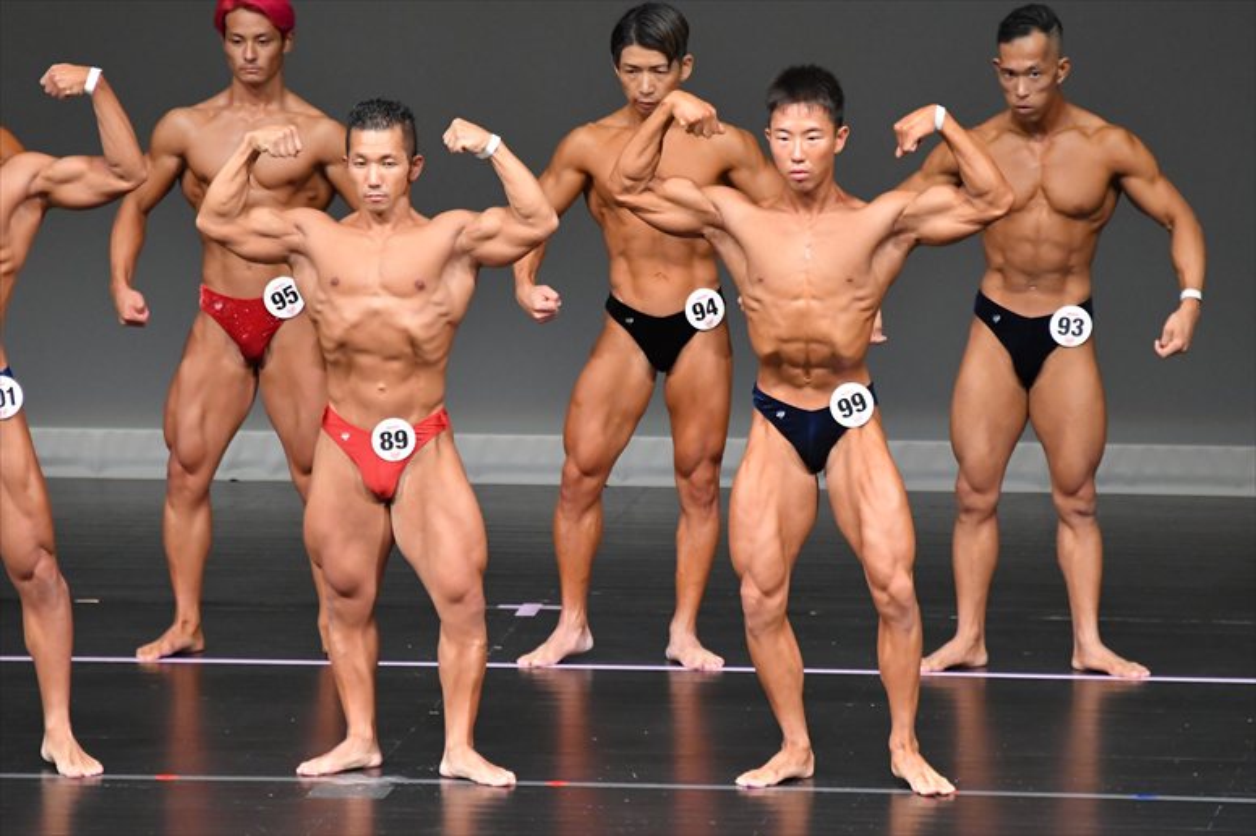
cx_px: 628
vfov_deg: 3.7
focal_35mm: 375
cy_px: 418
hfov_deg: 5.5
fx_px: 13077
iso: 5000
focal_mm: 250
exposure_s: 1/400
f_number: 5.6
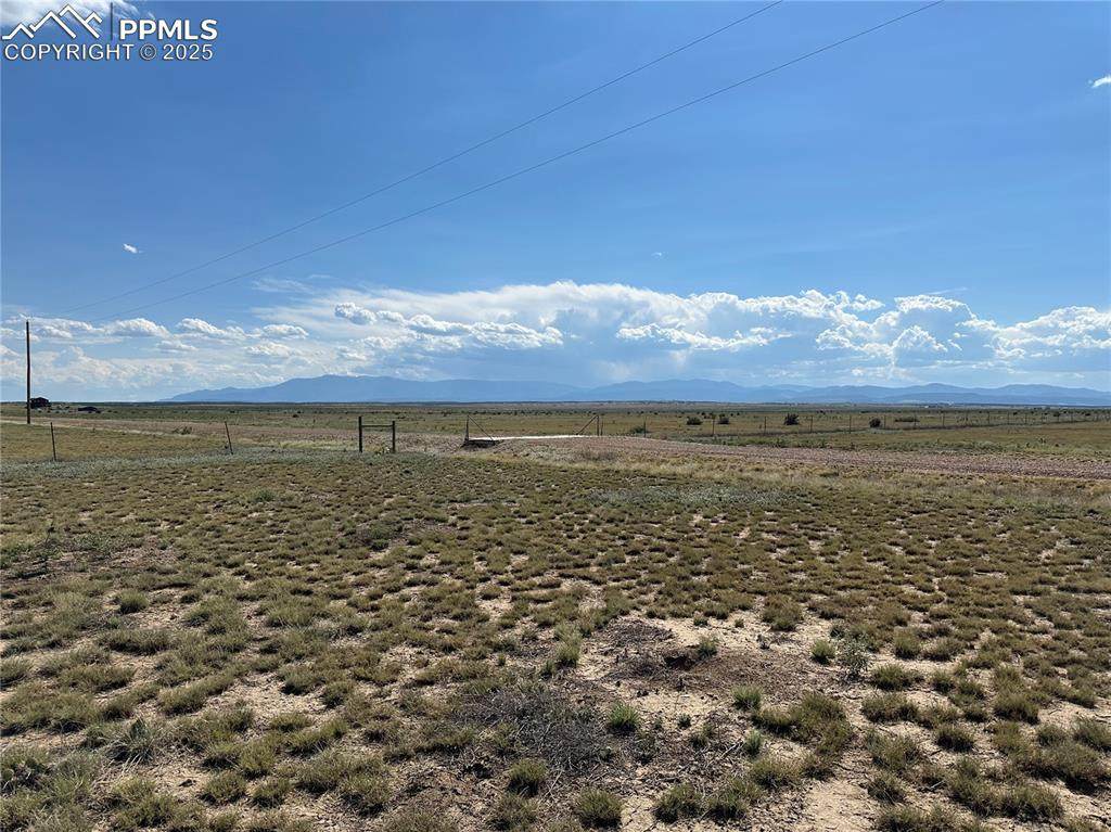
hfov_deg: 71.6
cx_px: 556
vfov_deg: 56.8
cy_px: 416
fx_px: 770
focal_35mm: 24
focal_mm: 6.86
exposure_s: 1/9709
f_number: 1.78
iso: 80
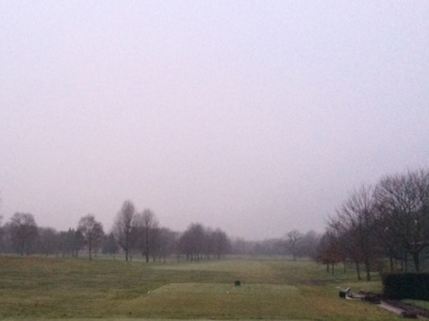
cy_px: 210
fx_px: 557
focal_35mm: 45
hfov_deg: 41.6
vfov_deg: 31.9
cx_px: 143
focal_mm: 3.3
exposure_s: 1/25
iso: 200
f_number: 2.4
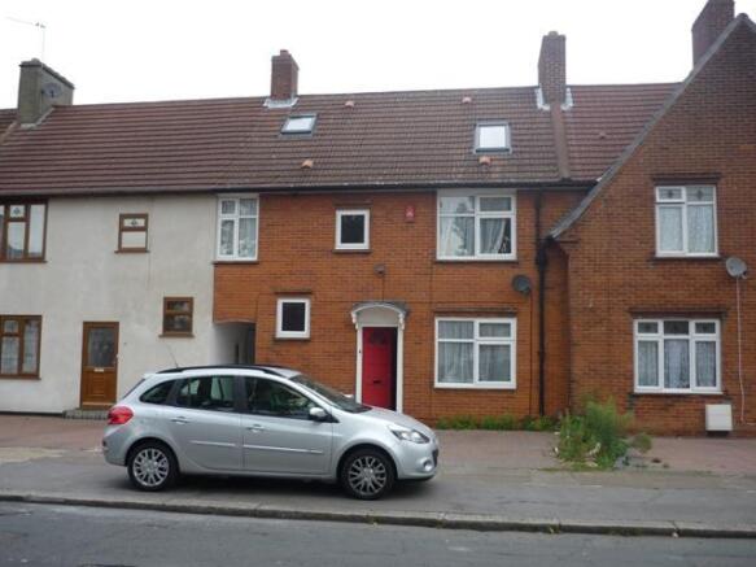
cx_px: 378
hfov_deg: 55.4
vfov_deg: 42.9
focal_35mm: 33
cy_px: 284
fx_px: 721
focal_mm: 5.5
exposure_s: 1/80
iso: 100
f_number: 2.8
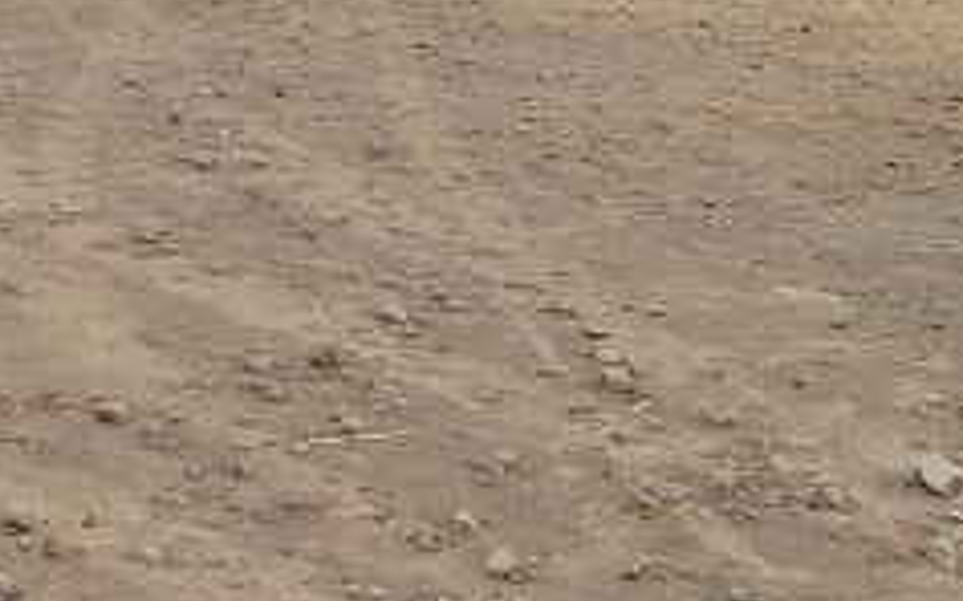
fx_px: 2624
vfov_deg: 12.7
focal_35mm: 100
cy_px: -142
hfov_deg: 20.4
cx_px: 106
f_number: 2.4
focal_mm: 3.3
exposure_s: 1/286
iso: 32
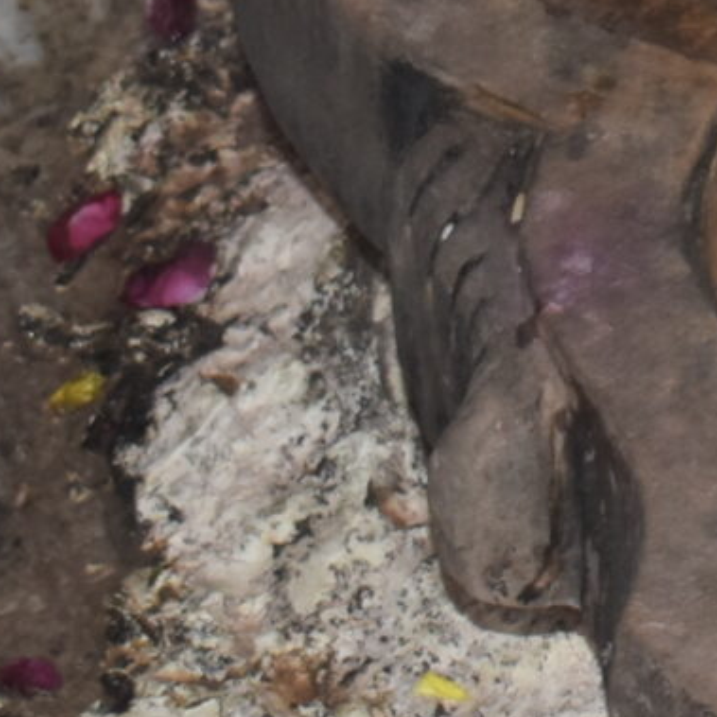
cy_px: -353
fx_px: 6866
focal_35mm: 293
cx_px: 1245
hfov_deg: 5.9
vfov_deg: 5.9
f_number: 4.5
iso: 1100
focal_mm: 34
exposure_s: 1/60
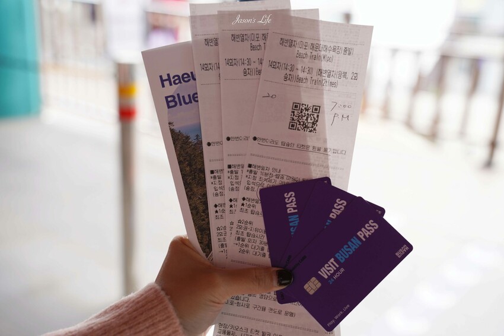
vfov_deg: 30.5
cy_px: 168
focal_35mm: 44
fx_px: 616
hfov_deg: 44.5
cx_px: 252
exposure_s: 1/100
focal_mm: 44
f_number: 3.5
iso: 100
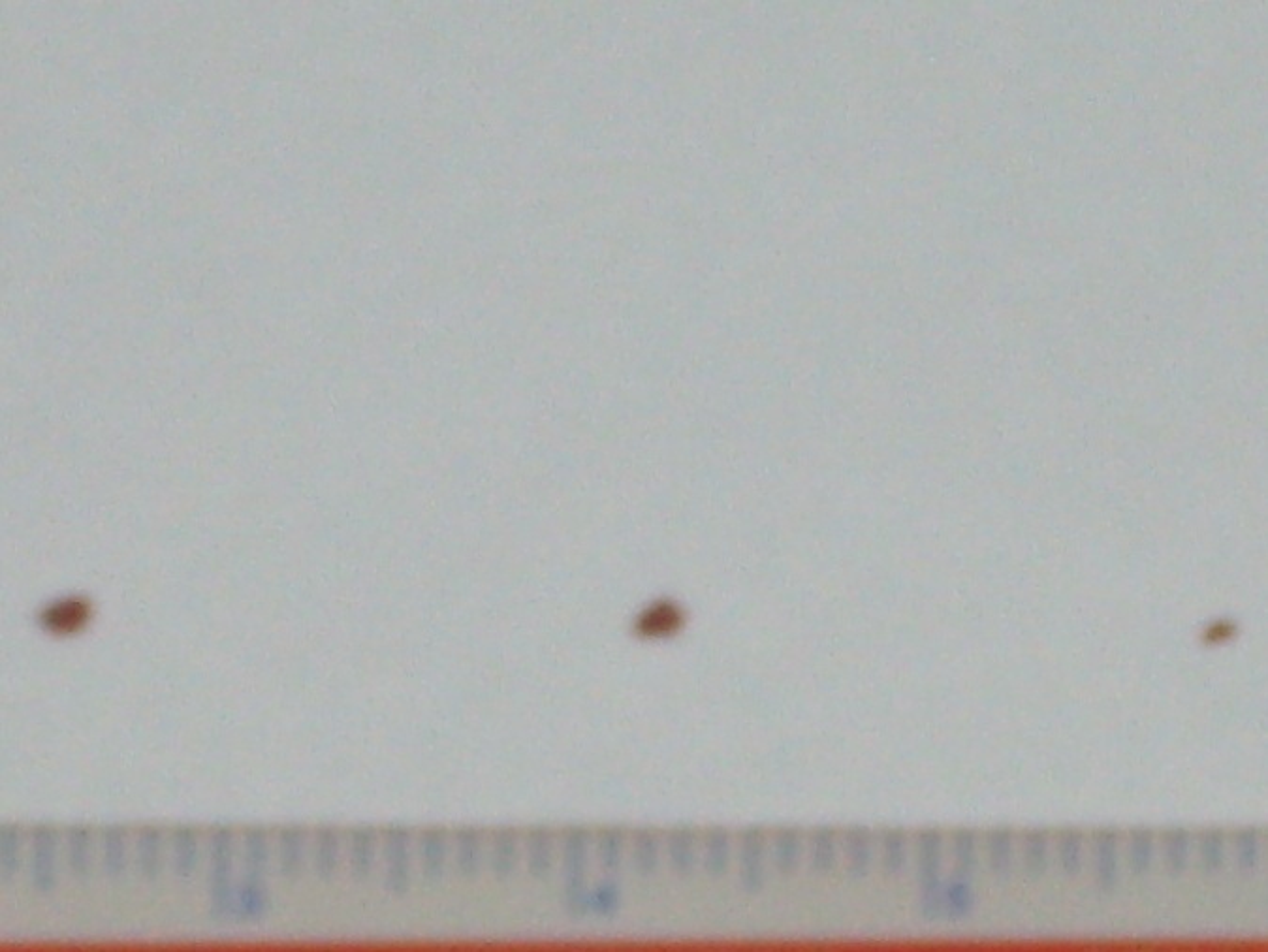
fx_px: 4177
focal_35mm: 114
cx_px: 634
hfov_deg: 17.3
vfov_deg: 13.0
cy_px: 476
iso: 100
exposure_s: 1/45
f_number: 5.2
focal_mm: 18.9
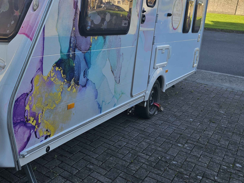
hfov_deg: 46.4
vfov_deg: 37.1
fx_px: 268
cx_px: 48
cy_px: 53
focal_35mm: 38
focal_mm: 6.3
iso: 10
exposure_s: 1/207
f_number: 1.7
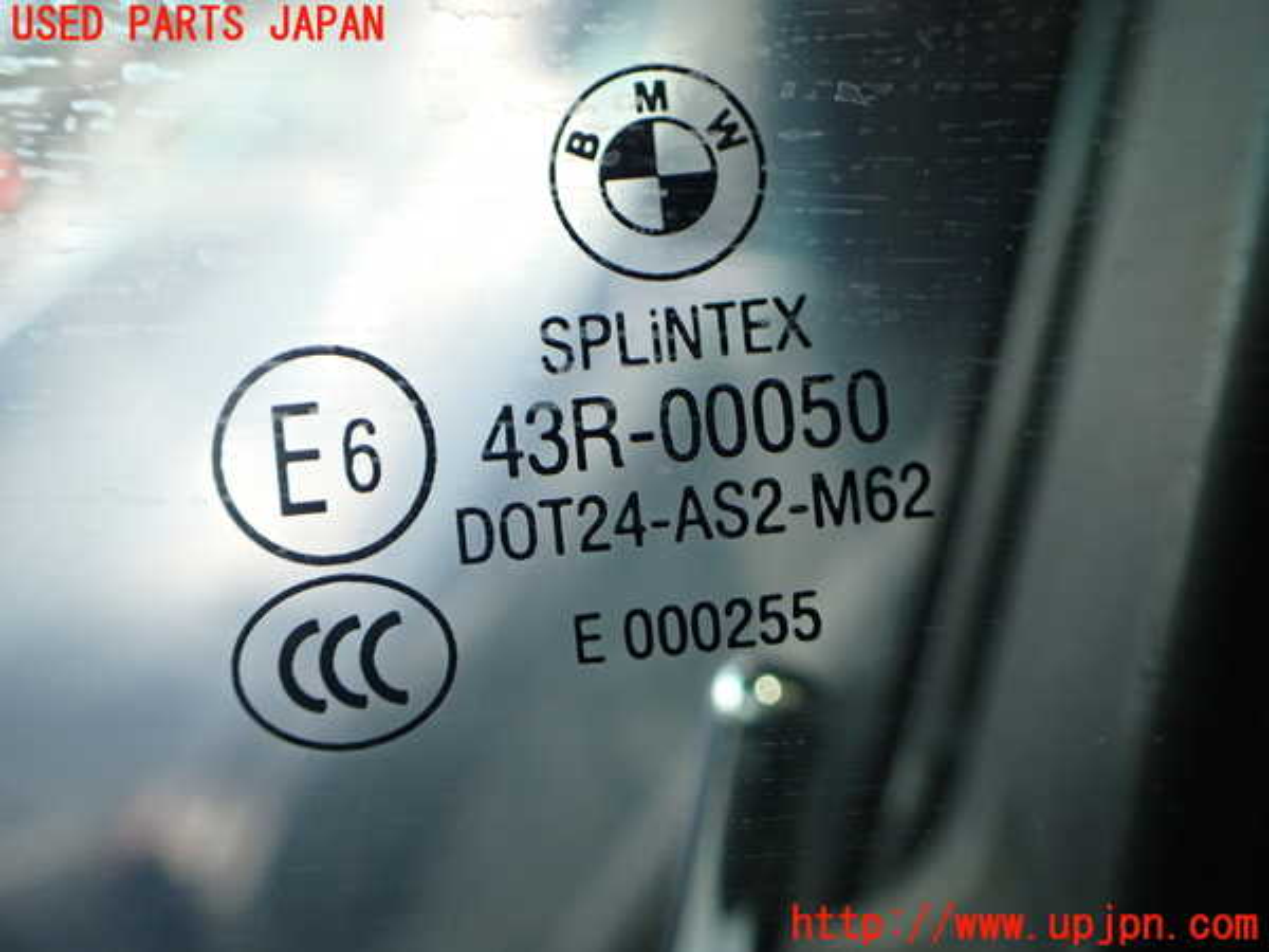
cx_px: 634
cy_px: 476
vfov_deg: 46.8
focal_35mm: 30
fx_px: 1100
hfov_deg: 60.0
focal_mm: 5.4
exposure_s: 1/125
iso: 320
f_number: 2.3
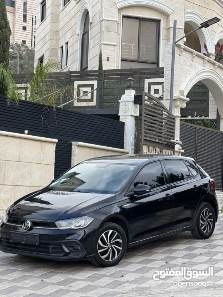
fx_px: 661
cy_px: 148
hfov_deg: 19.1
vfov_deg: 25.3
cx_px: 112
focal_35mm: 77
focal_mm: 9
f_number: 2.8
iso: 64
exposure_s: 1/121
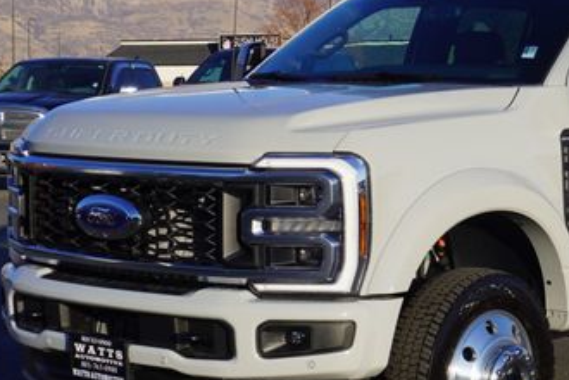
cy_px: 245
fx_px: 1565
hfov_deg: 20.3
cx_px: 498
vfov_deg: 13.8
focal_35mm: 99
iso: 100
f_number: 11
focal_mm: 34
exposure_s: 1/125
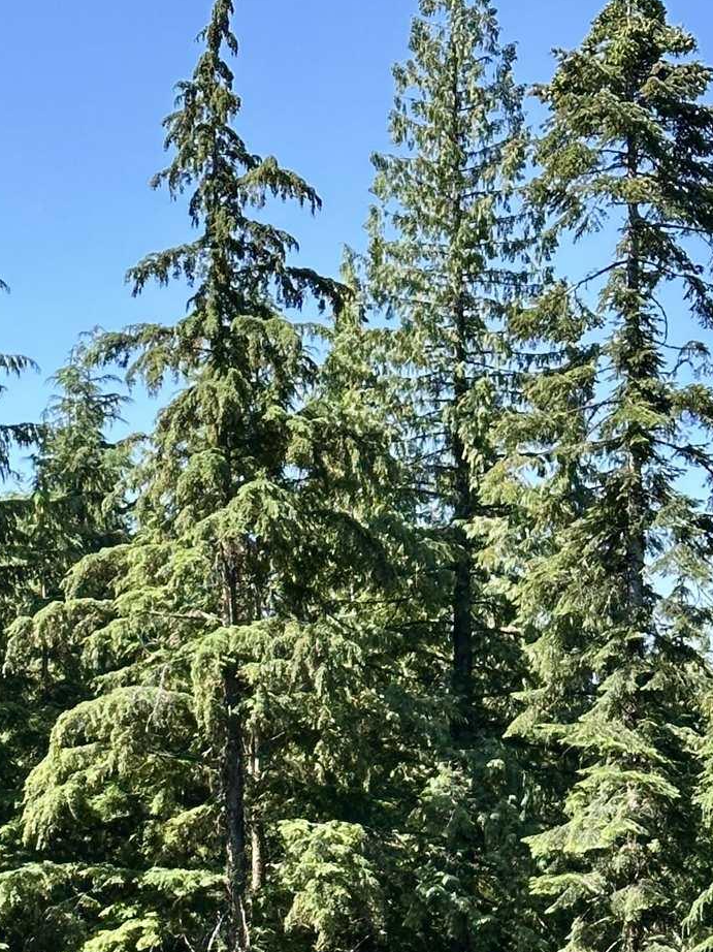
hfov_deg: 12.3
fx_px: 3297
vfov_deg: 16.2
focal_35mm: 120
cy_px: 901
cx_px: 154
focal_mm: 6.86
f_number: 1.78
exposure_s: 1/1272
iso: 64
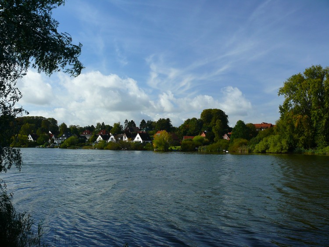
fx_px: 333
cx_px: 164
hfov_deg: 52.6
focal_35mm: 35
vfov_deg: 40.7
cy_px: 124
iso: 100
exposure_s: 1/250
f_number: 4.5
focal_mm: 7.4
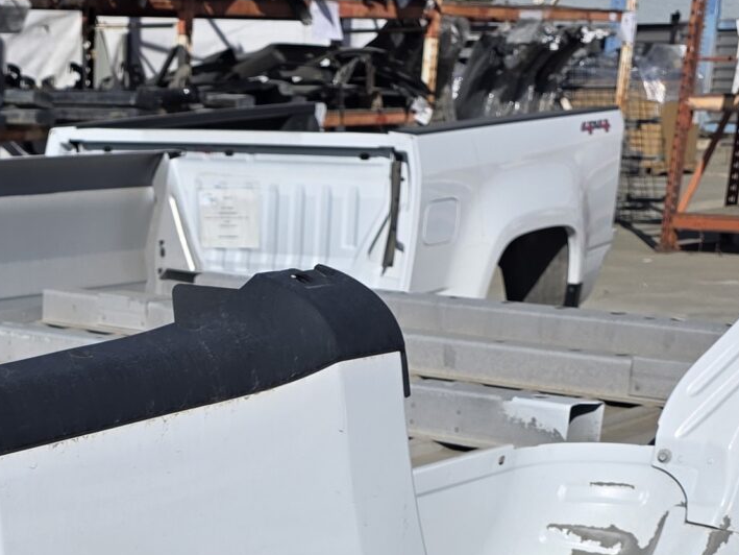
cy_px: 802
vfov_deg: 16.4
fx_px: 1772
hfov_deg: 22.7
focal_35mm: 83
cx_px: 21
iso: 50
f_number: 1.7
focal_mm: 6.3
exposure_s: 1/7944
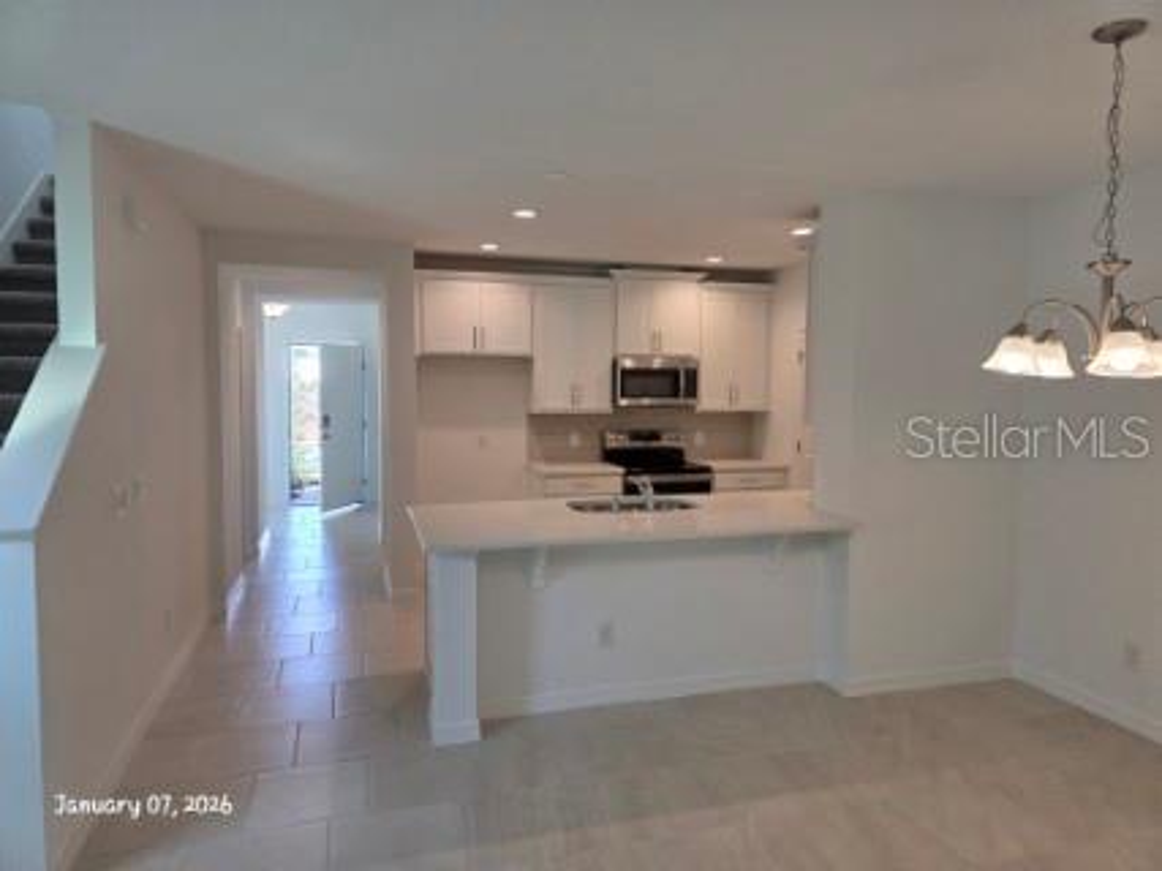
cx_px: 581
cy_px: 436
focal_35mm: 23
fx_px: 772
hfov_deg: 73.9
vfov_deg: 58.9
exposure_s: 1/120
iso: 40
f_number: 1.7
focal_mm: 6.3
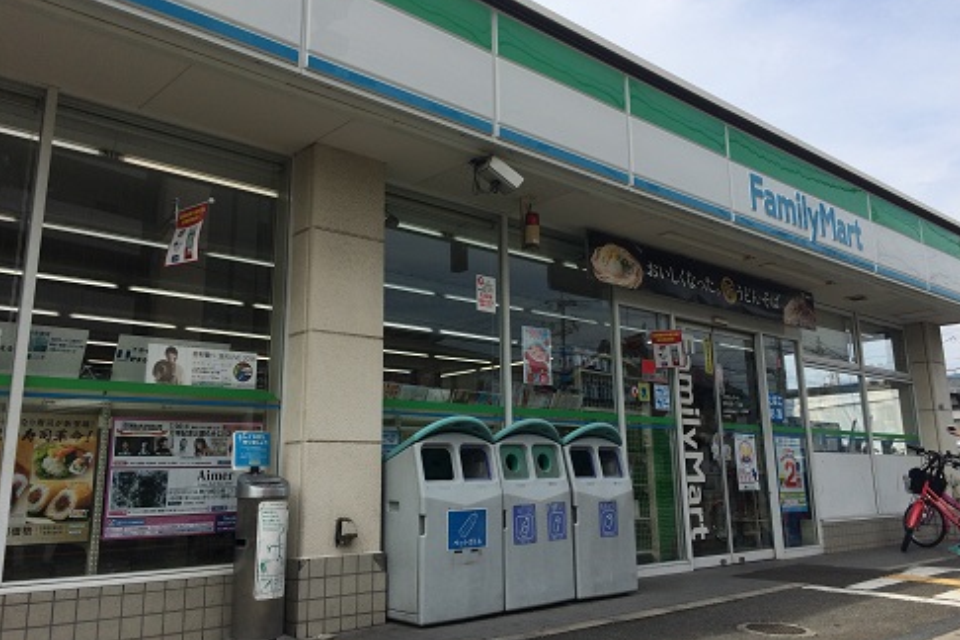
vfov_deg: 42.2
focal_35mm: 31
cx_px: 480
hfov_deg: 60.3
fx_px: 827
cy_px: 278
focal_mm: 4.15
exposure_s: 1/2053
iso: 32
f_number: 2.2
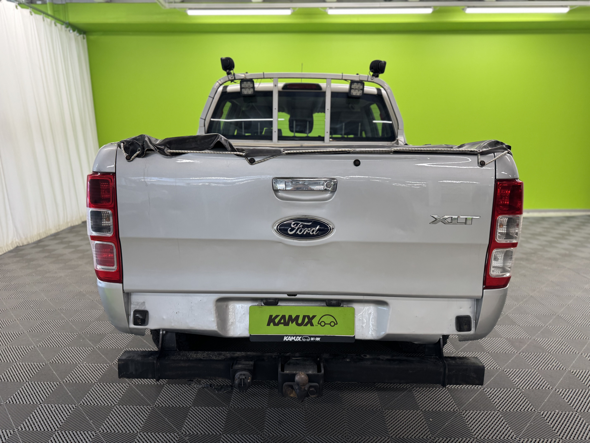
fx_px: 409
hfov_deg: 71.6
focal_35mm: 24
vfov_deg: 56.8
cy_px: 222
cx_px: 295
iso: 80
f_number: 1.78
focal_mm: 6.76
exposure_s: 1/100
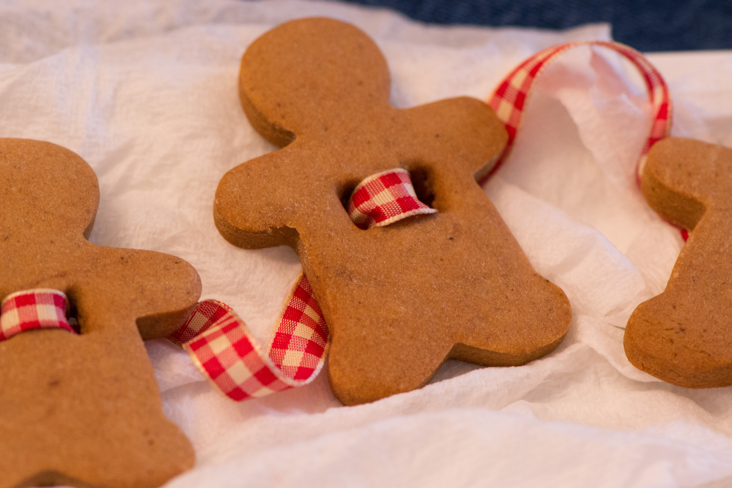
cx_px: 366
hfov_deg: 13.0
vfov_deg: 8.7
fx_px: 3202
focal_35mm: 158
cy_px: 244
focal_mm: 105
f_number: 5.6
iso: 1600
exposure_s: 1/50
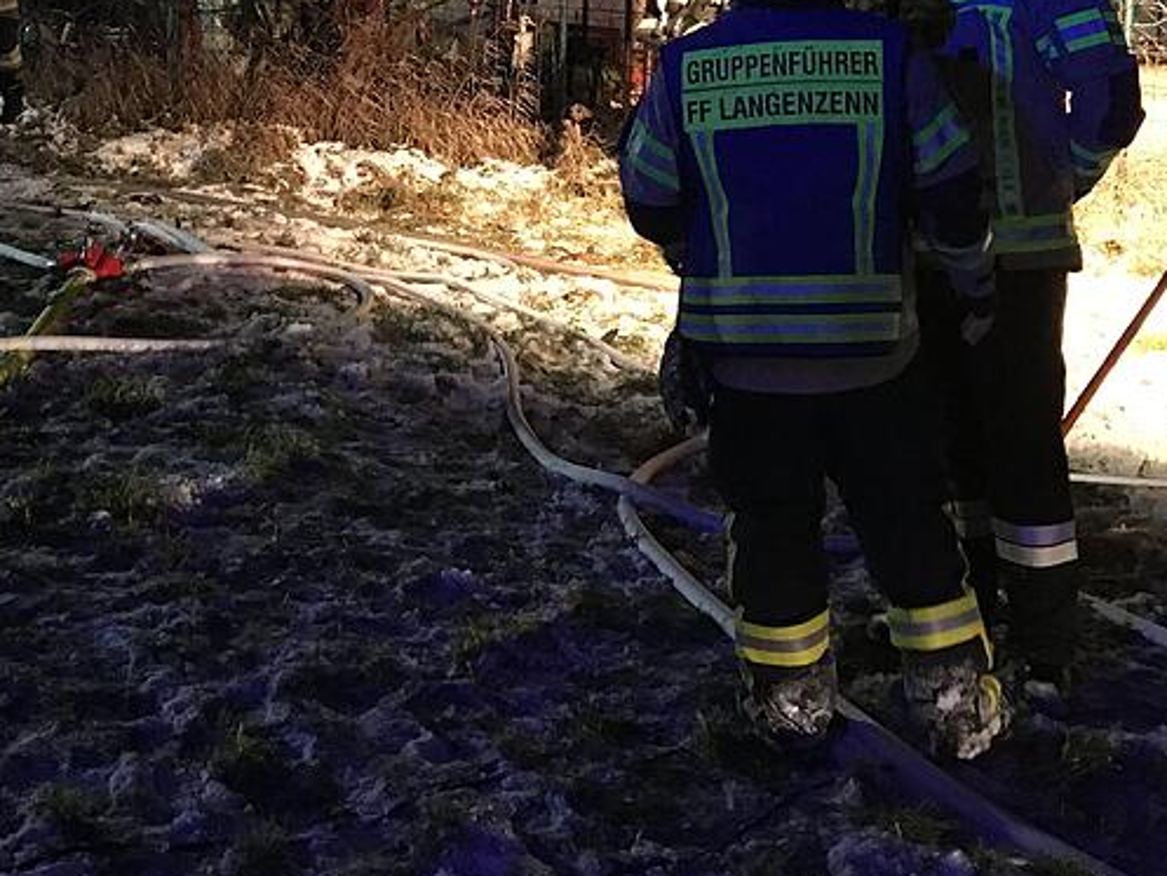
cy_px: 101
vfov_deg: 25.4
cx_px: 357
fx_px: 1888
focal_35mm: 56
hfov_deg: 33.9
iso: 320
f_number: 2.2
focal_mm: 4.15
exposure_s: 1/17
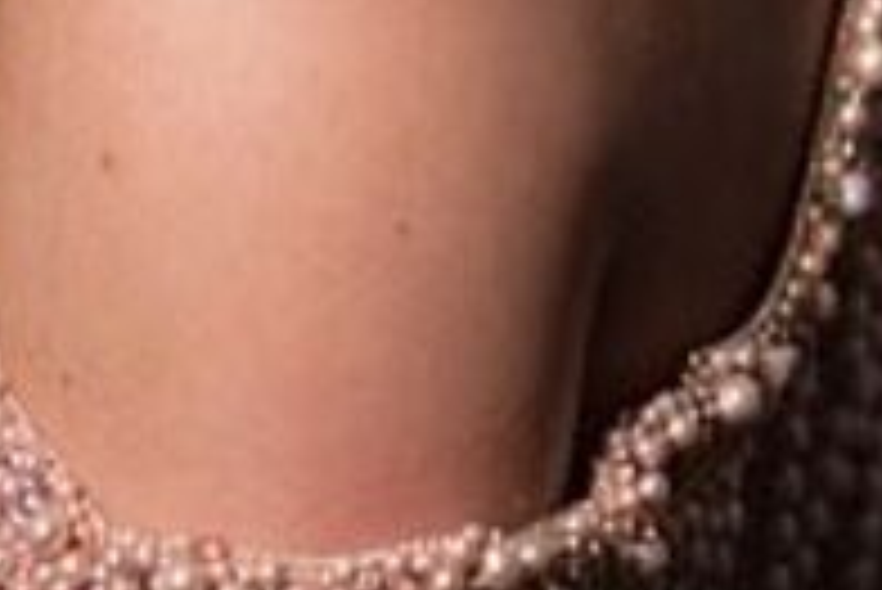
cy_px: -565
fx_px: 9905
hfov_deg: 5.1
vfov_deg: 3.4
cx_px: 400
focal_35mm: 404
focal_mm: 85
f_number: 1.8
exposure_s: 1/320
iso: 500
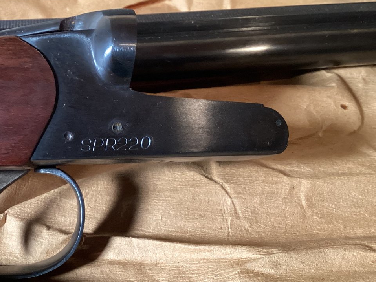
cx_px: 114
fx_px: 532
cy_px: 137
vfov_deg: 29.7
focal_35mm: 49
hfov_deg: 38.3
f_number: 2.4
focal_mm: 3.3
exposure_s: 1/40
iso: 320
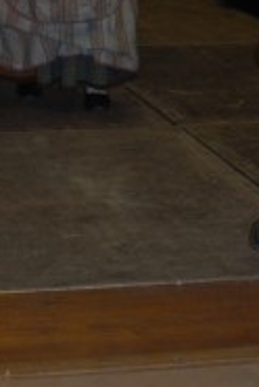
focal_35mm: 185
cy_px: -203
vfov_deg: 10.7
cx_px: 338
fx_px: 1989
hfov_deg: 7.4
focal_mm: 38
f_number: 5.3
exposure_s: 1/60
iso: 200
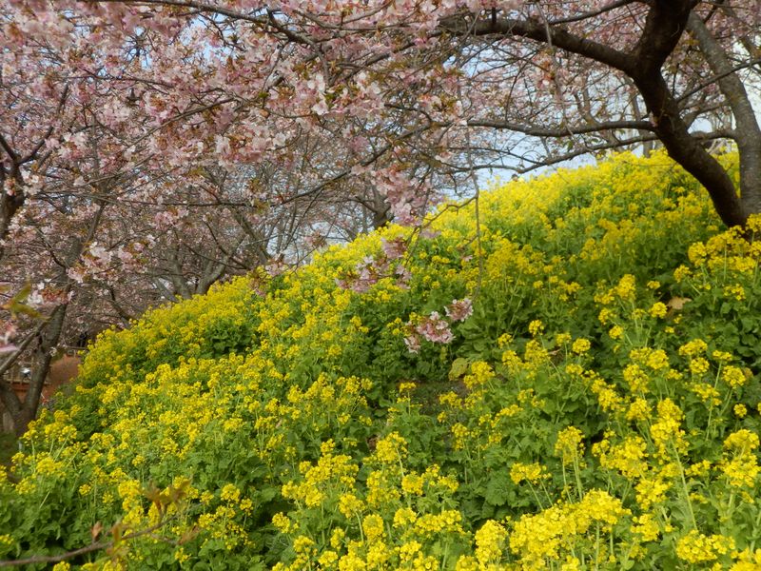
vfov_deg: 28.6
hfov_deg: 37.5
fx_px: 1121
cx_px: 380
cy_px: 286
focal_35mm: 51
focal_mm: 9.1
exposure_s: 1/250
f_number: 4.4
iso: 80
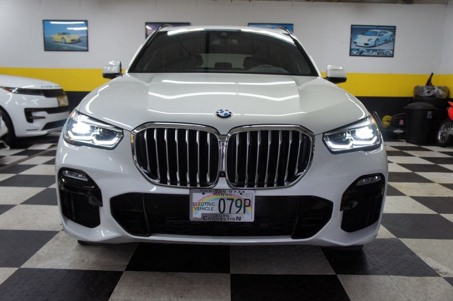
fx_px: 396
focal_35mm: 32
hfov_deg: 59.5
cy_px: 150
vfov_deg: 41.6
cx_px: 226
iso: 400
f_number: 4
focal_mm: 21
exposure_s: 1/80
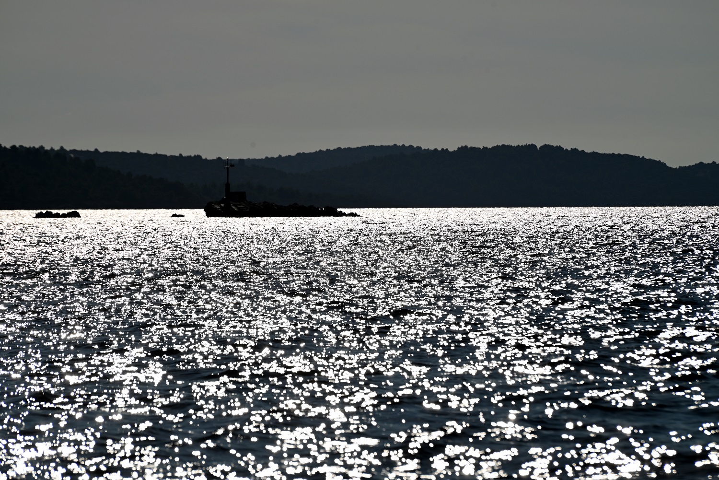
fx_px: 5993
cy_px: 240
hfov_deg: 6.9
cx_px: 360
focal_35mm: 300
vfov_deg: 4.6
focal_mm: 300
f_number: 9
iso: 100
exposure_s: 1/2500
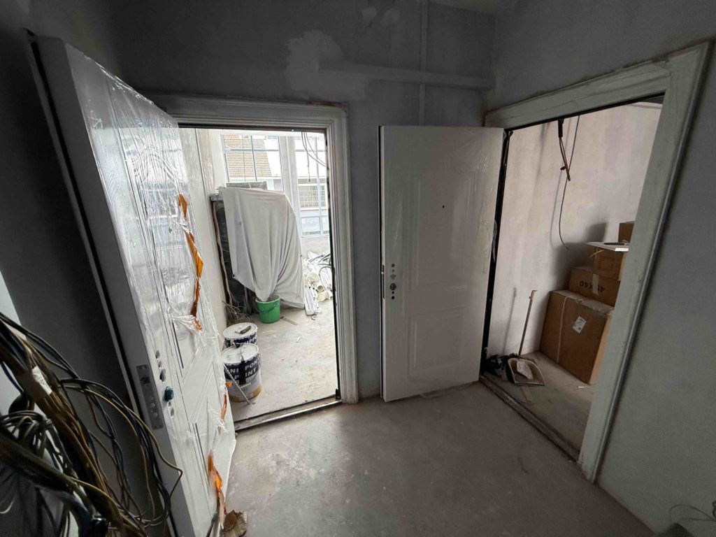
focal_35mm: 14
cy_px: 268
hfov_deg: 102.1
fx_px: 290
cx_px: 358
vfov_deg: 85.7
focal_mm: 2.22
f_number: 2.2
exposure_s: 1/99
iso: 250
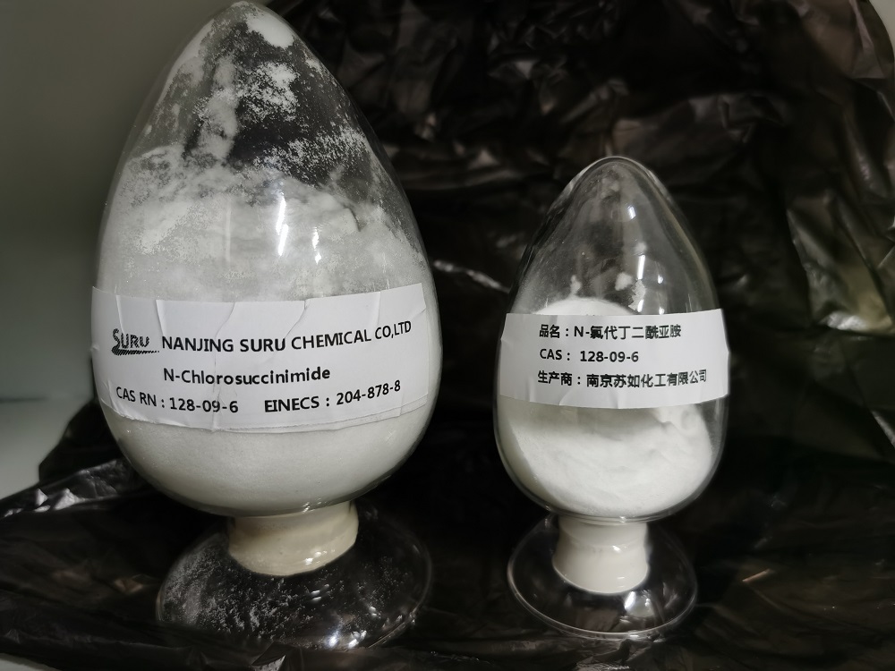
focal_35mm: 27
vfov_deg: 51.4
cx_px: 448
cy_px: 336
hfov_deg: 65.3
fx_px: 698
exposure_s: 1/33.3
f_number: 1.6
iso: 320
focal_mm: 5.56
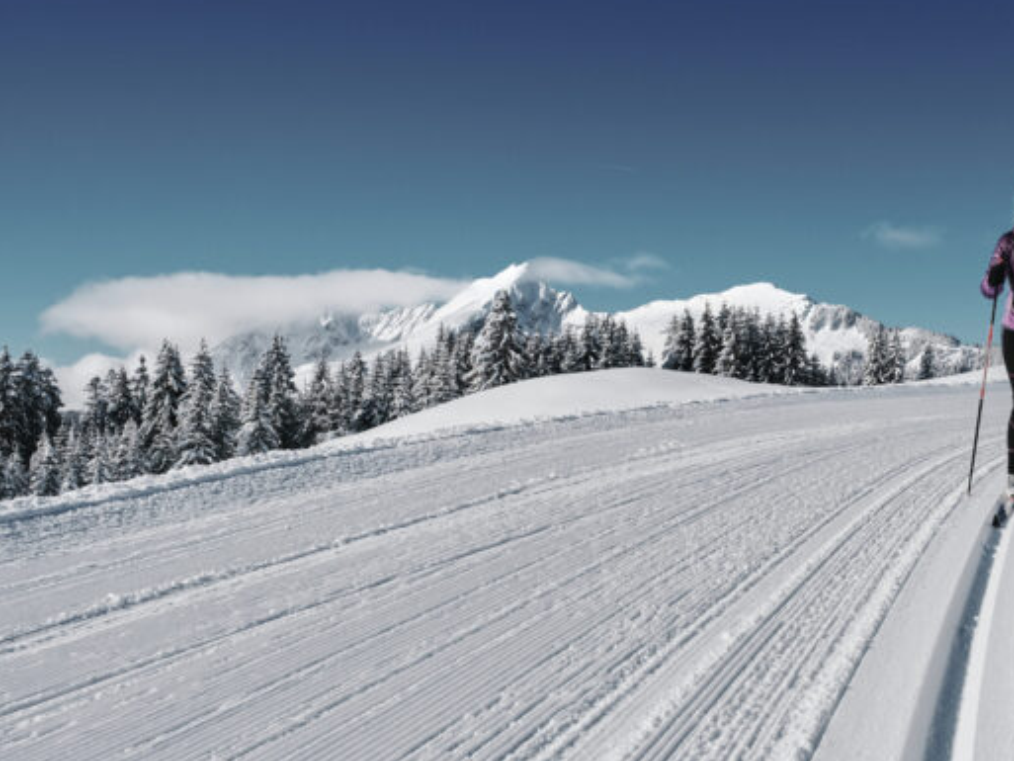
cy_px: 403
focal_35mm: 45
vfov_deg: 32.2
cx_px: 739
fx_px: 1318
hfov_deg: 41.0
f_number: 8
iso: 160
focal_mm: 21.3
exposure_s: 1/500
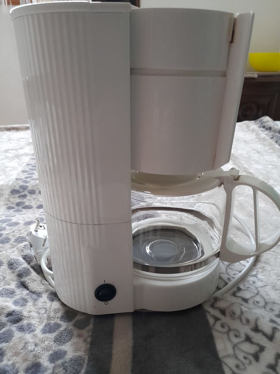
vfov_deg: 67.3
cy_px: 192
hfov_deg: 53.0
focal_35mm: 26
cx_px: 141
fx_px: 281
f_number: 2
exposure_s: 1/25
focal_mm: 4.6
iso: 640
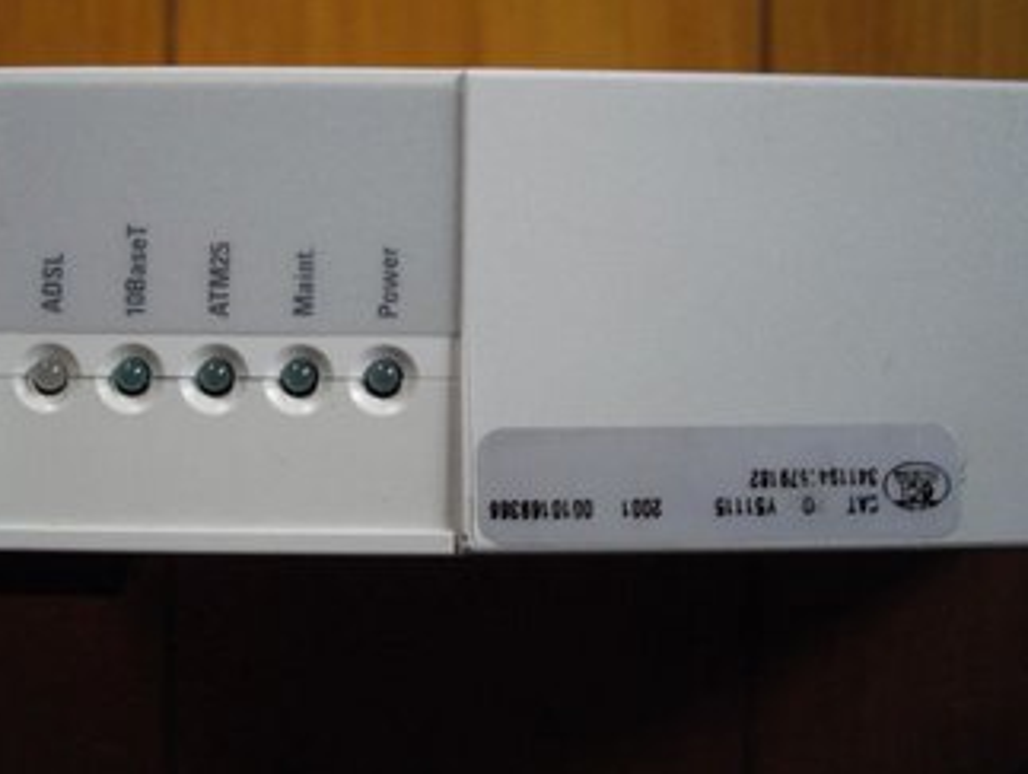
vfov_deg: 30.9
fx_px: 1397
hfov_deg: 40.2
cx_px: 407
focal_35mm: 47
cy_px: 319
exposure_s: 1/20
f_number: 2.8
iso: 400
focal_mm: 7.9
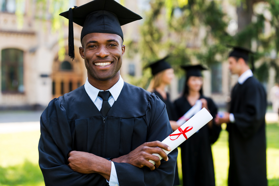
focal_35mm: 90
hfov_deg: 22.6
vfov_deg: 15.2
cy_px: 93
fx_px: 698
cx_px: 140
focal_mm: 90
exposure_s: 1/160
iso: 100
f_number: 4
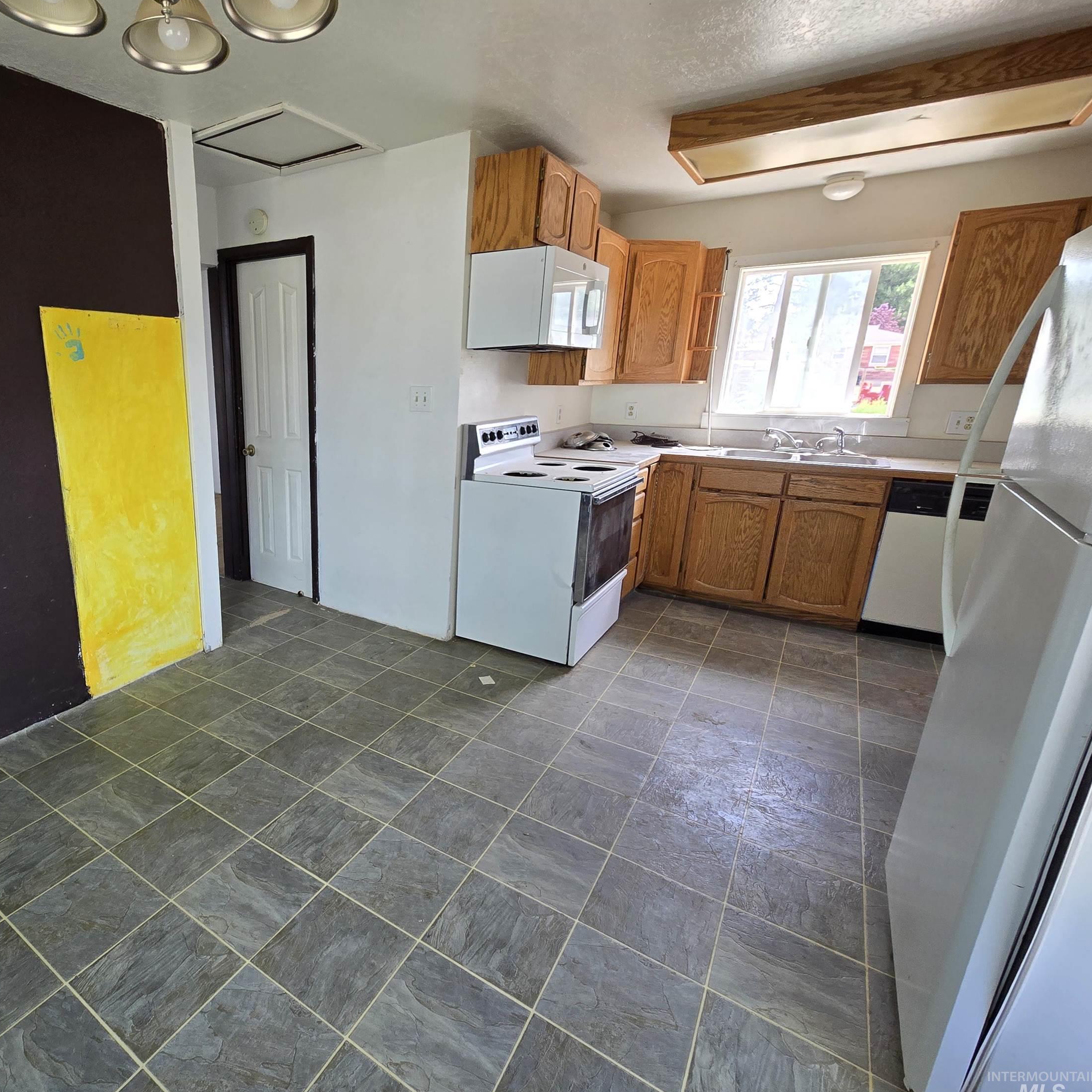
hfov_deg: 83.6
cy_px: 558
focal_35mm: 16
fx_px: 571
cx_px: 342
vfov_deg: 87.4
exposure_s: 1/120
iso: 100
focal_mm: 2.2
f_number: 2.2
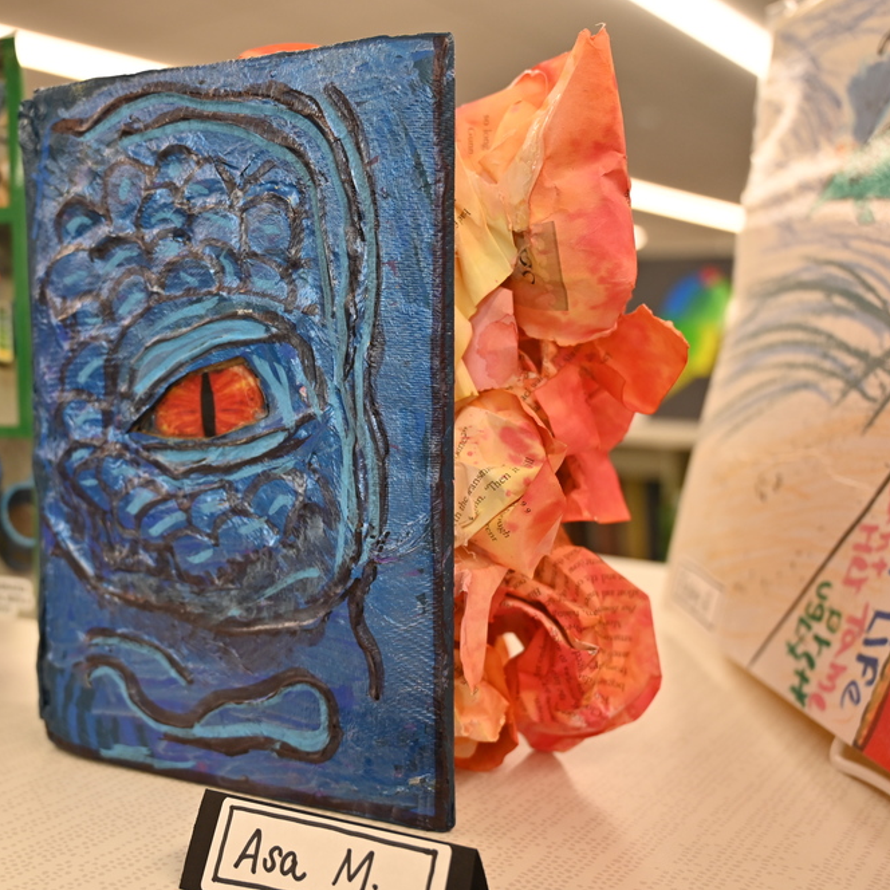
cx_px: 232
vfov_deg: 43.9
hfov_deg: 42.6
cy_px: 451
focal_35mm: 38
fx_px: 1105
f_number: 4
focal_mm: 29
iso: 560
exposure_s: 1/125
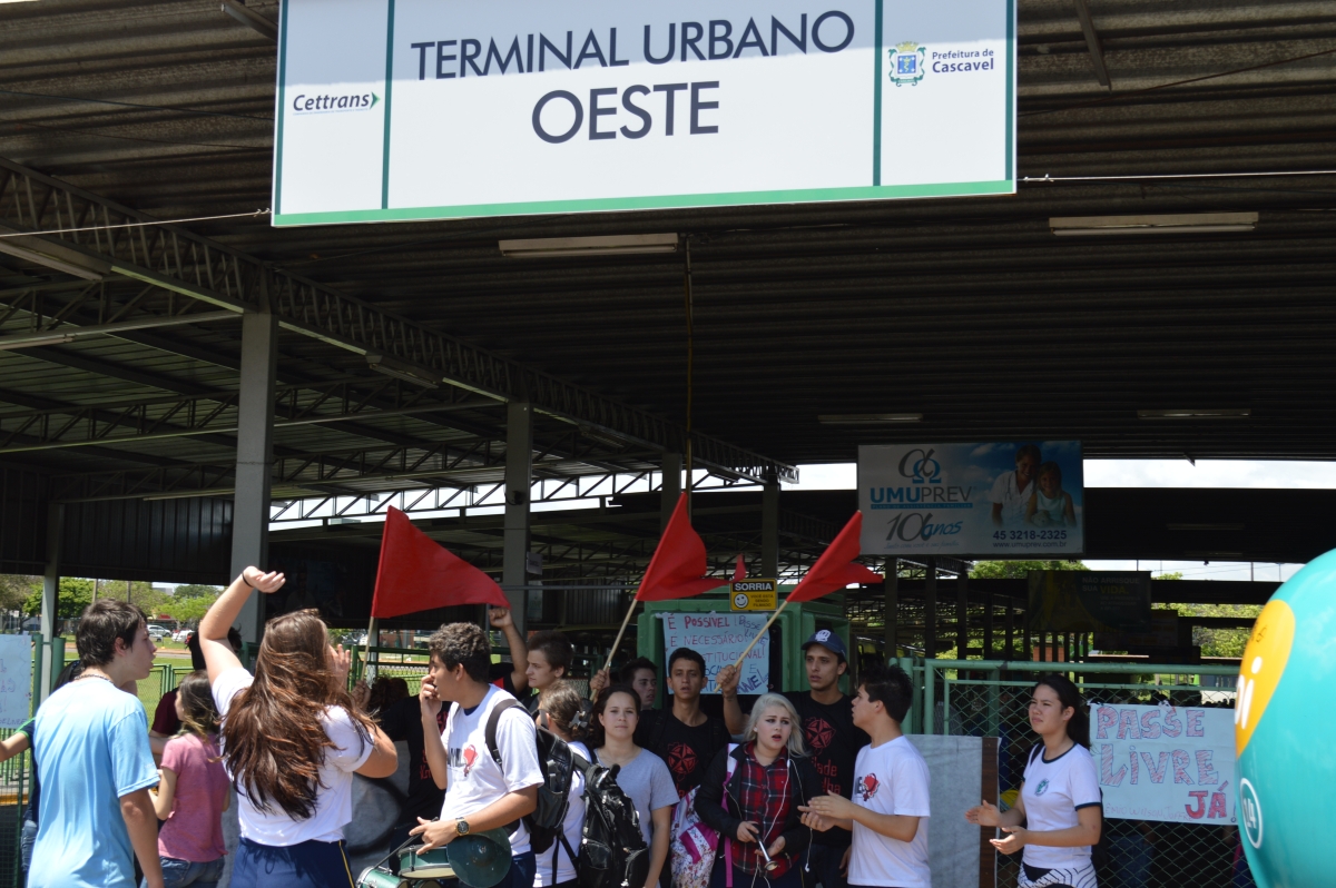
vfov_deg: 28.0
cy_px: 444
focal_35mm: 48
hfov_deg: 41.1
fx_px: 1780
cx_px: 668
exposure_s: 1/160
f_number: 6.3
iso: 100
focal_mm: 32
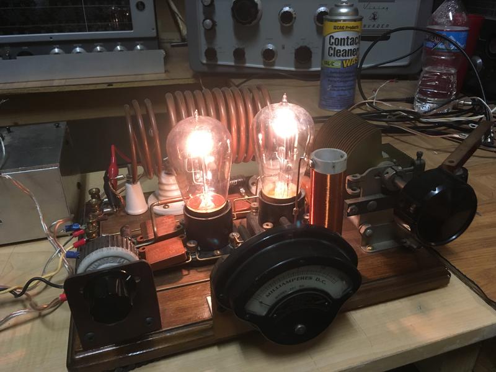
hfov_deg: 61.7
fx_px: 416
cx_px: 248
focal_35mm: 29
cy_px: 186
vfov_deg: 48.2
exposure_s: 1/30
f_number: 2.2
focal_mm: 4.15
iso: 125
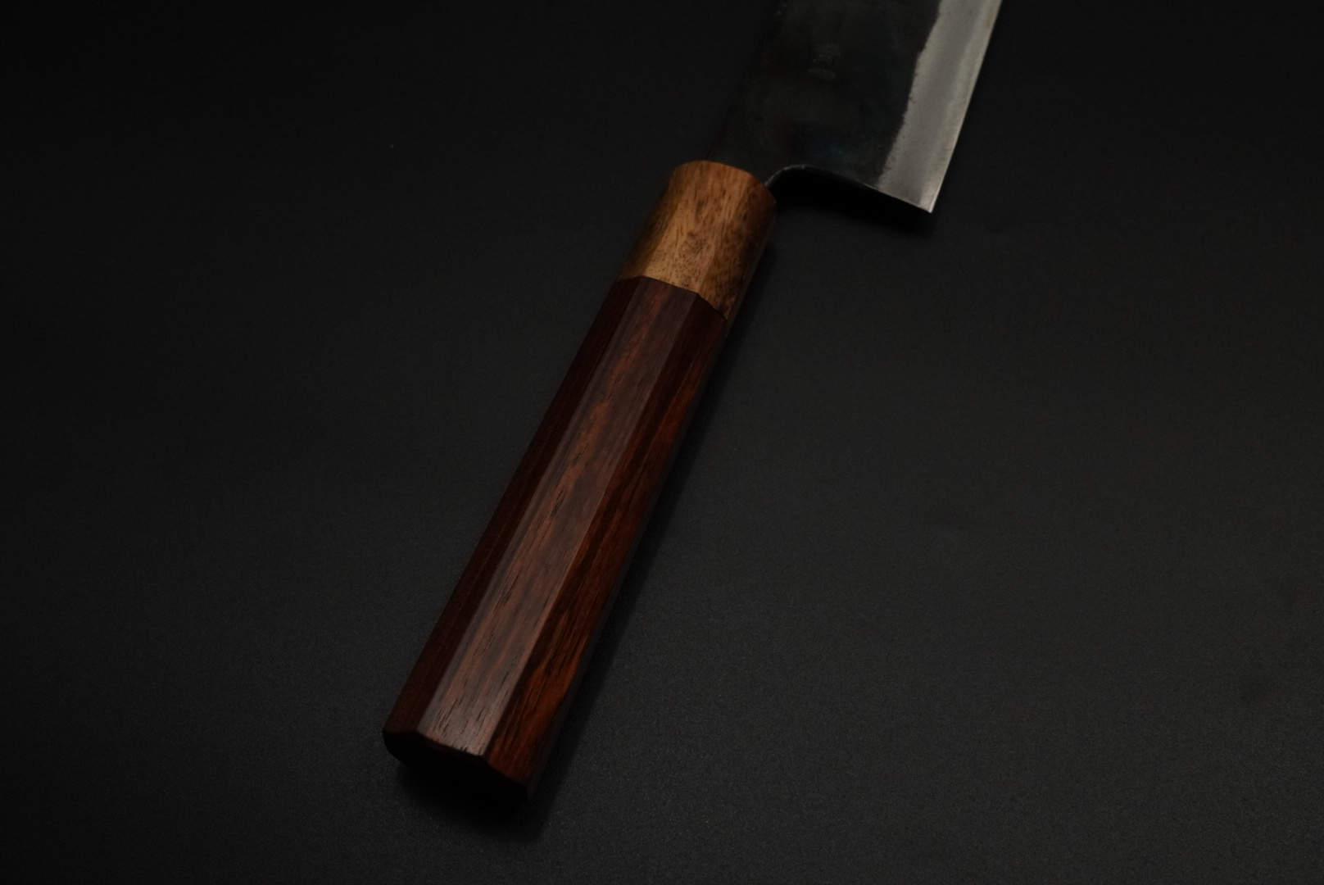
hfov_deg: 49.5
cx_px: 662
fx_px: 1435
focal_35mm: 39
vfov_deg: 34.3
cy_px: 442
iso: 2000
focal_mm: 26
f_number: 9
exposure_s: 1/160
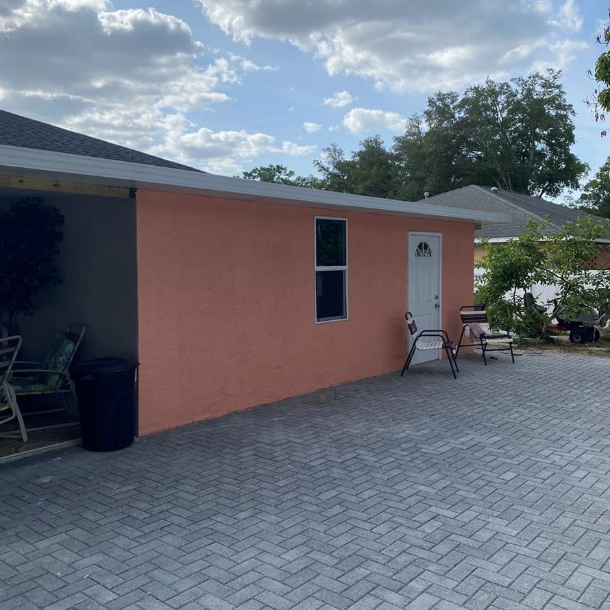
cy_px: 278
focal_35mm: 31
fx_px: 618
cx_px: 308
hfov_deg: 52.5
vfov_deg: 52.5
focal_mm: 4.25
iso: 32
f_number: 1.8
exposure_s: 1/3125
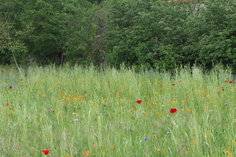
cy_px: 157
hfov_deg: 25.9
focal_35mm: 77
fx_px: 505
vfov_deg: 17.3
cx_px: 184
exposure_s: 1/200
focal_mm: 8.8
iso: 100
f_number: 5
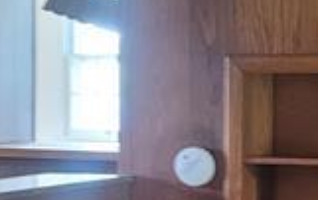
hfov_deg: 11.9
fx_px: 1518
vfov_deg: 7.5
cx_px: 120
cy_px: 244
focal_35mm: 175
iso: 250
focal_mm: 5.4
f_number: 1.8
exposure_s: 1/40
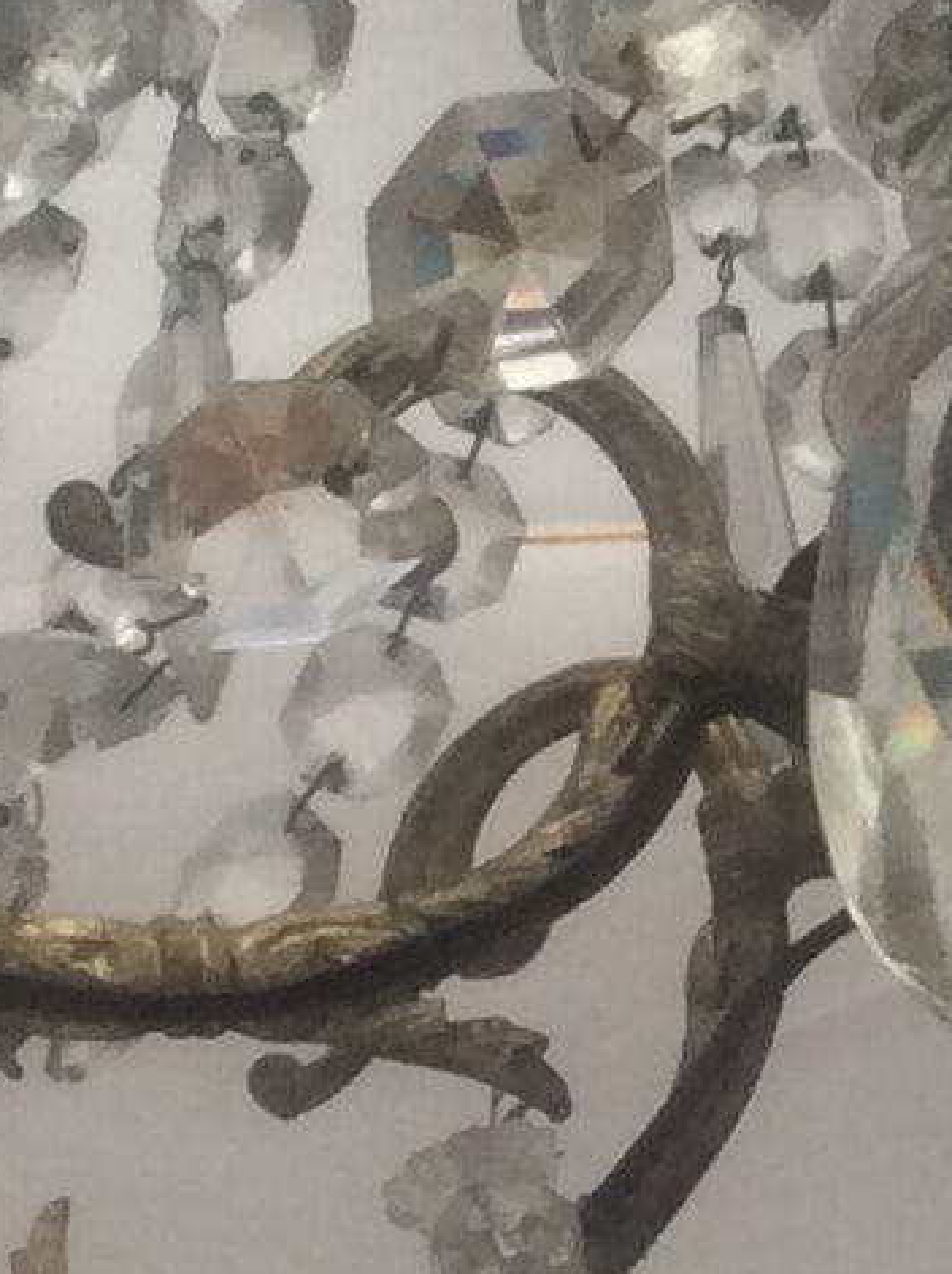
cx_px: 914
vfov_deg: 11.2
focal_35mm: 176
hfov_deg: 8.4
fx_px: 6468
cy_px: 636
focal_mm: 3.3
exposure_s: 1/125
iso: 32
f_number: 2.4
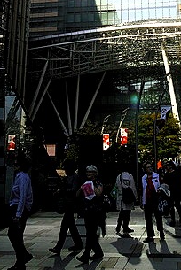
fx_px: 414
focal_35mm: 55
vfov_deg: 34.4
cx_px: 123
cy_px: 32
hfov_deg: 24.5
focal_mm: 19
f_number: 9
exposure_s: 1/400
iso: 200
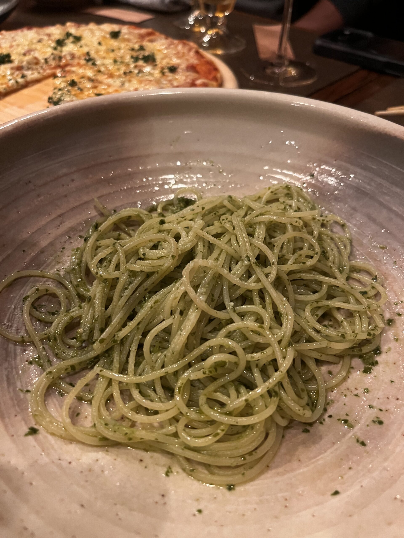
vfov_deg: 67.3
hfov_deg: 53.1
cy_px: 269
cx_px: 202
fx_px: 405
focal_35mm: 26
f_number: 1.6
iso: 500
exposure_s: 1/25
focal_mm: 5.1
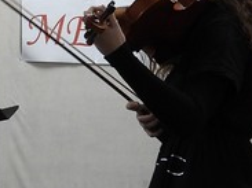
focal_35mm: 460
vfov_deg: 3.2
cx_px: -28
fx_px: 3347
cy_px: 115
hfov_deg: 4.3
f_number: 3.5
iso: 125
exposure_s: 1/30
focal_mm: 12.6
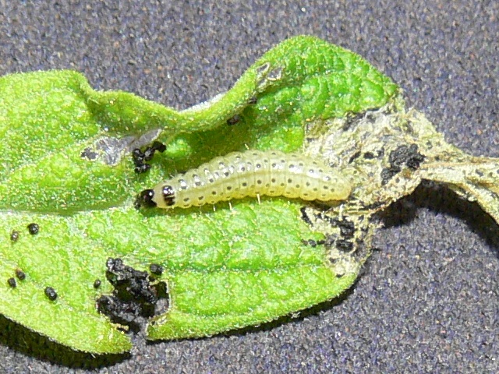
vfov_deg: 39.7
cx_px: 250
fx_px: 519
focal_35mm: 36
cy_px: 187
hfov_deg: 51.4
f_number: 4
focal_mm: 7.6
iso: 100
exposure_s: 1/30
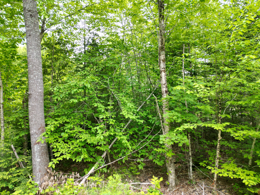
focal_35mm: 24
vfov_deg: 56.8
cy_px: 98
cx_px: 130
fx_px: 180
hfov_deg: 71.6
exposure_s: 1/80
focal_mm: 6.72
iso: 120
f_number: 1.7
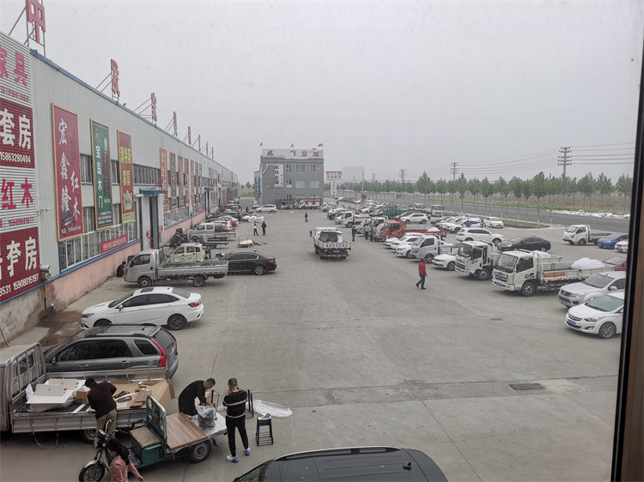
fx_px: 502
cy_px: 241
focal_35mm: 27
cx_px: 322
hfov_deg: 65.3
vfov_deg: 51.3
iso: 50
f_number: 1.6
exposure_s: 4
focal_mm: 5.56
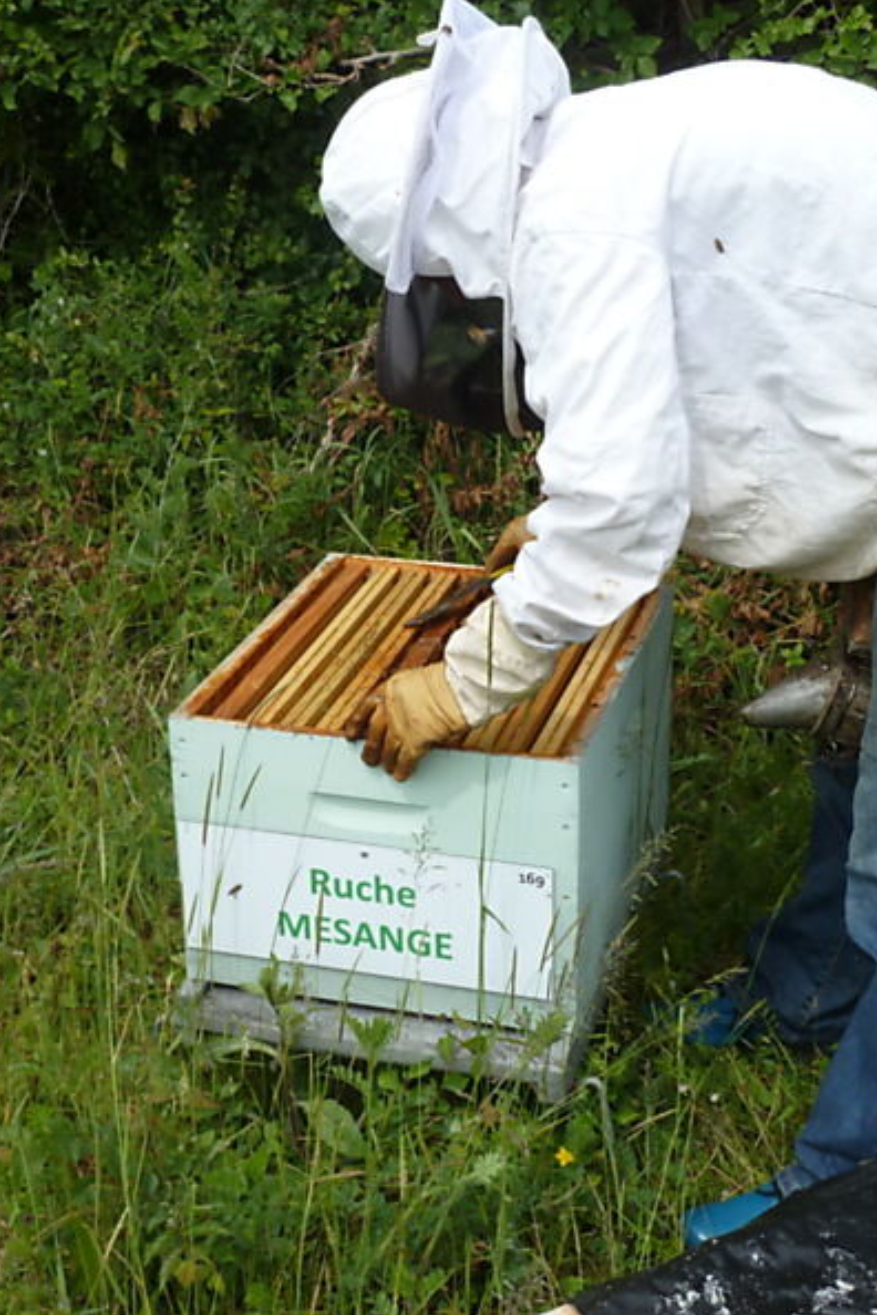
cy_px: 662
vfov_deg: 35.6
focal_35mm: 56
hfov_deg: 24.2
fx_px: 2046
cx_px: 430
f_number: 4.5
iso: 80
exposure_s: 1/400
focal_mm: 6.5
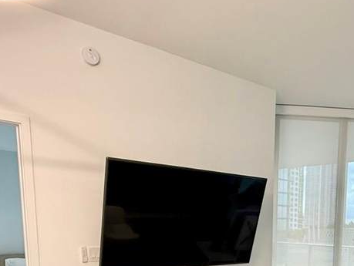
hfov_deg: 45.7
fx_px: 399
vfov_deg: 32.7
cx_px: 277
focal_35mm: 39
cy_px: 287
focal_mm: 2.22
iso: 250
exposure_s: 1/60
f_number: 2.2
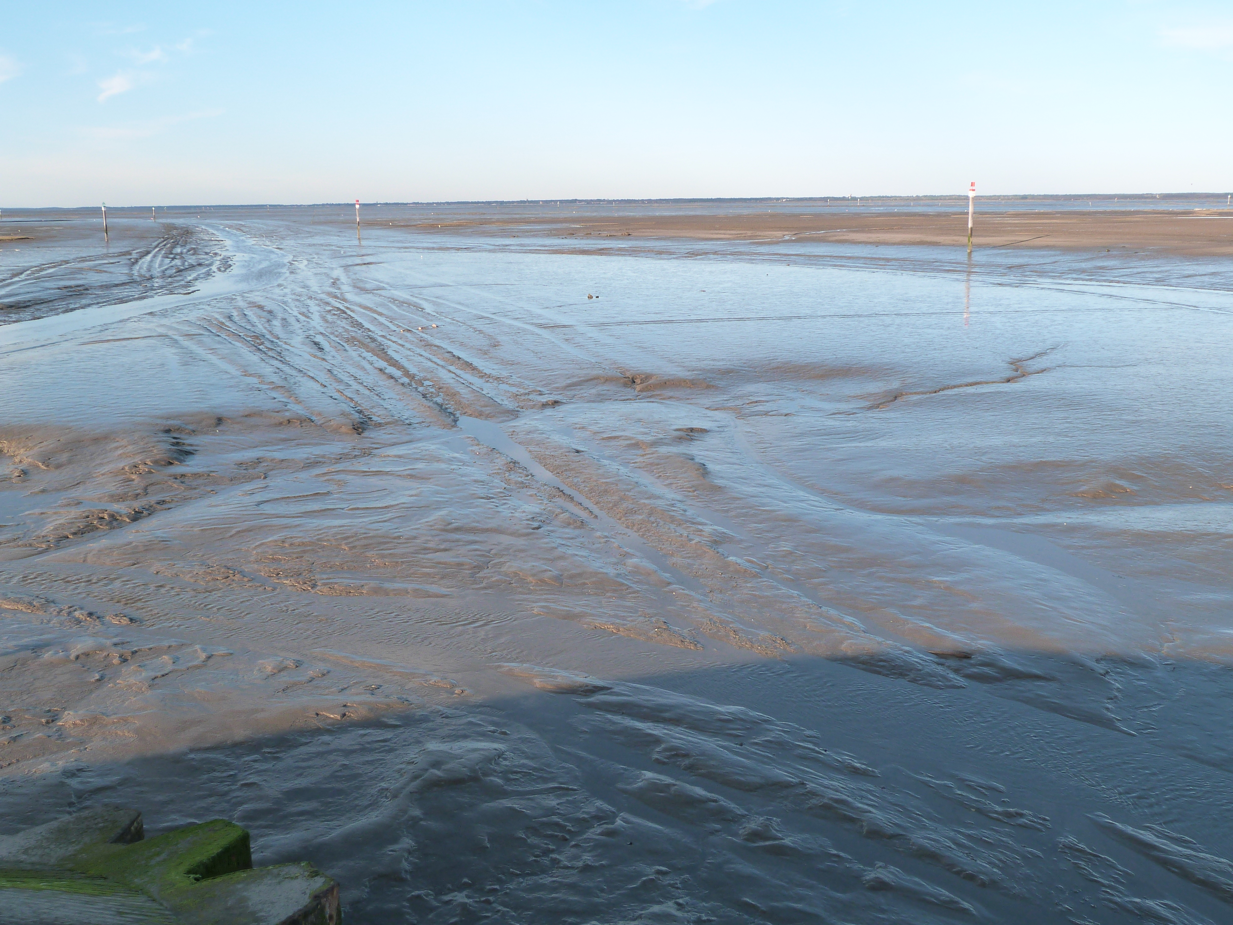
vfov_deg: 41.8
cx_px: 616
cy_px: 462
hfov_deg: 54.0
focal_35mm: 34
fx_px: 1211
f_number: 5
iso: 160
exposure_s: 1/250
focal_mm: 6.1
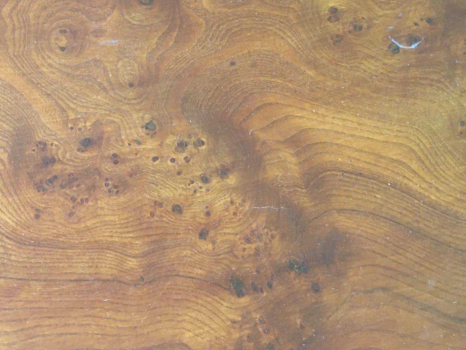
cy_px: 152
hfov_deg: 37.3
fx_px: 673
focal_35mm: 50
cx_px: 117
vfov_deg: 29.1
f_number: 2.2
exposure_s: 1/33
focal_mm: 4.15
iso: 200
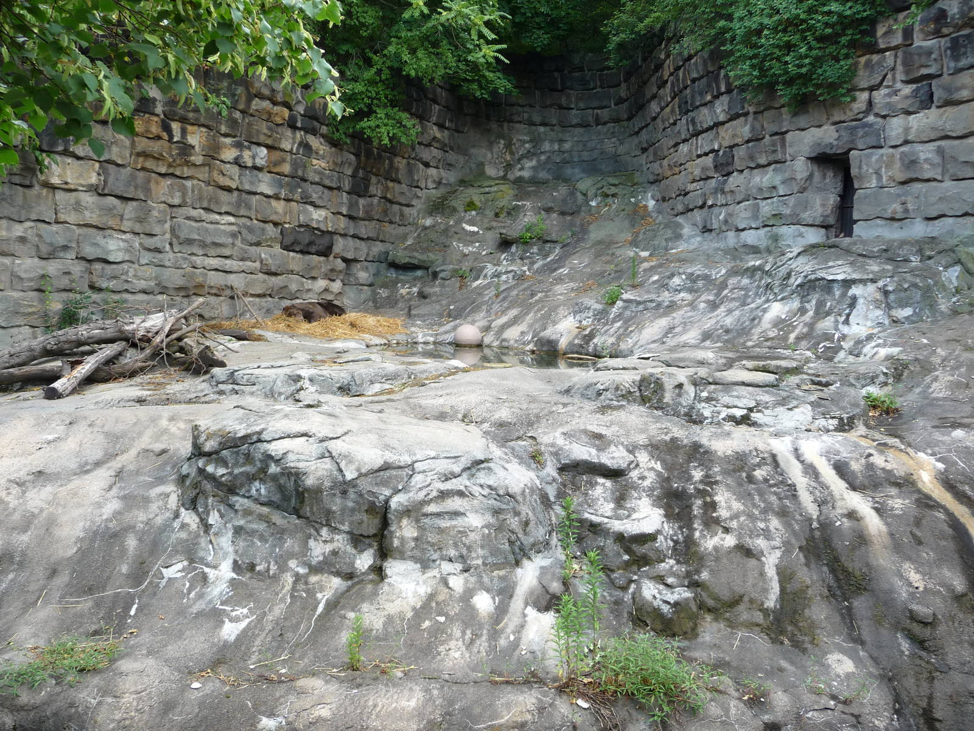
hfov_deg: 63.4
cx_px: 487
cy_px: 366
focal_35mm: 28
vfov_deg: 49.7
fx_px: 788
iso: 100
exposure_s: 1/80
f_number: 3.3
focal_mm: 4.7
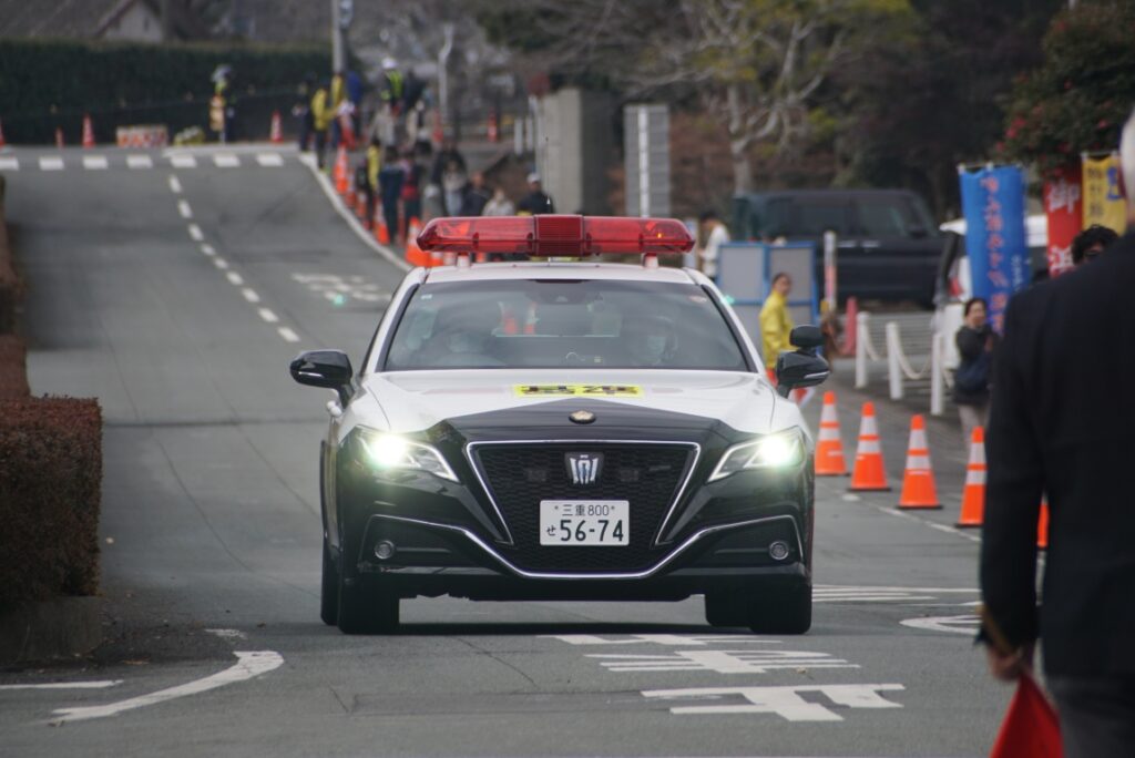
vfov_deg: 3.7
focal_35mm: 375
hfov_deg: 5.5
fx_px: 11829
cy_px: 379
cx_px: 568
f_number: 6.3
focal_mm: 250
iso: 100
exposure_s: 1/400
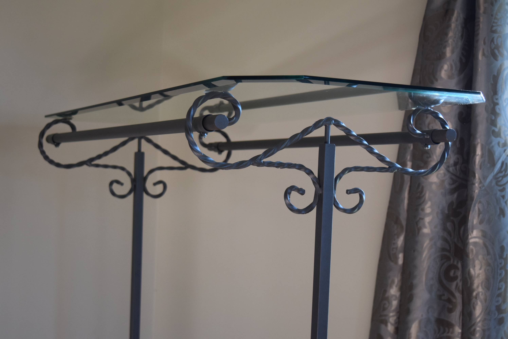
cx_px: 254
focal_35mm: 60
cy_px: 170
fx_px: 847
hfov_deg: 33.4
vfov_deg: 22.7
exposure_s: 1/250
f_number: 5.6
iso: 800
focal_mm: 40
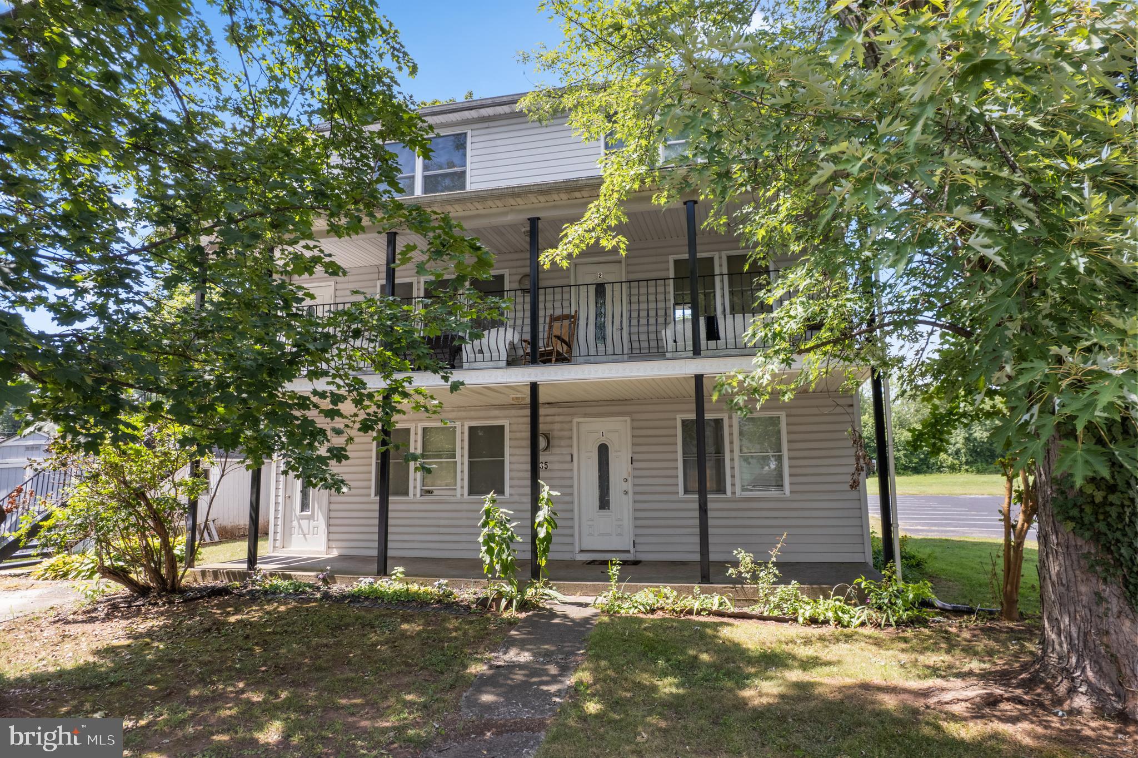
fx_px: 695
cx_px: 569
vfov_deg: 57.2
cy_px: 379
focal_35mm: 22
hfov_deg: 78.6
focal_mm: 8.38
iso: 100
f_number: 2.8
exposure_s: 1/60
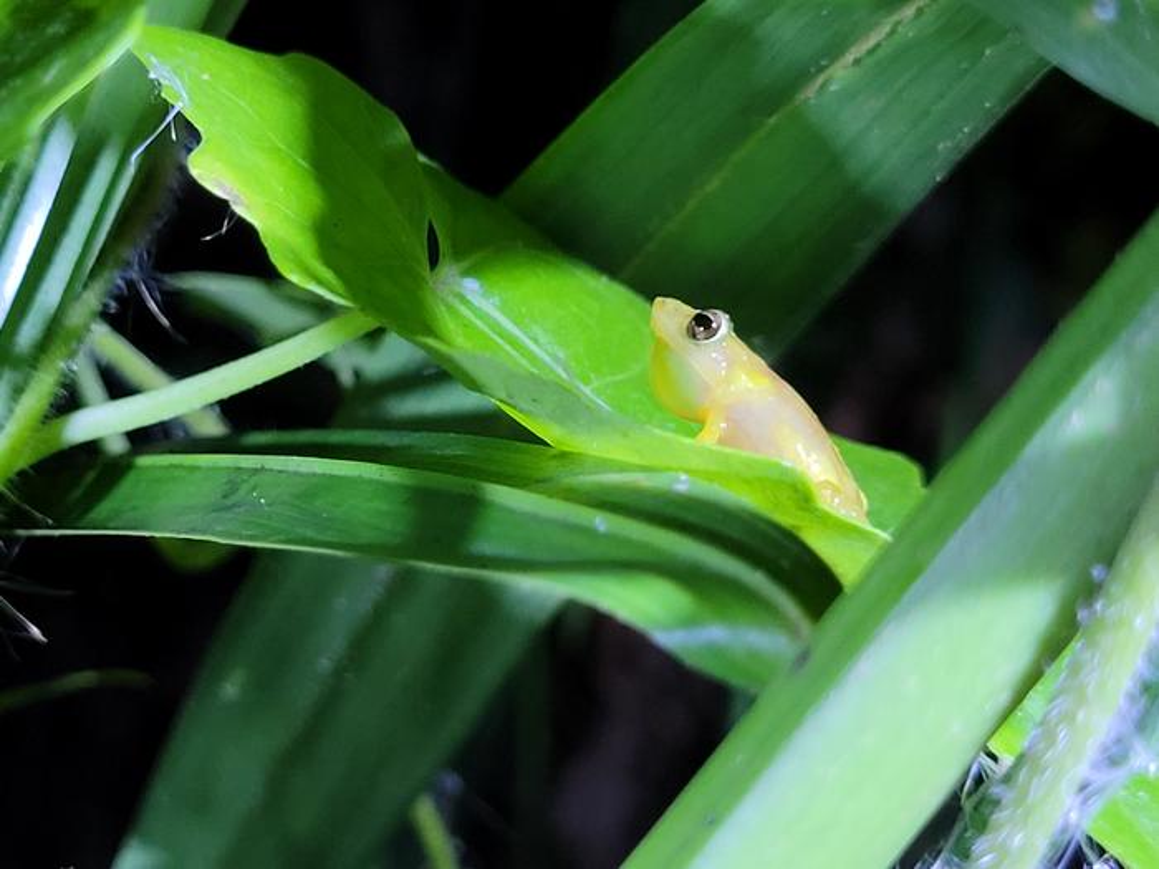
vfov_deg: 53.1
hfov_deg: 67.3
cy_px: 434
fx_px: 871
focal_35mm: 26
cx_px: 580
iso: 400
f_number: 1.8
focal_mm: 5.4
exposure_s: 1/40
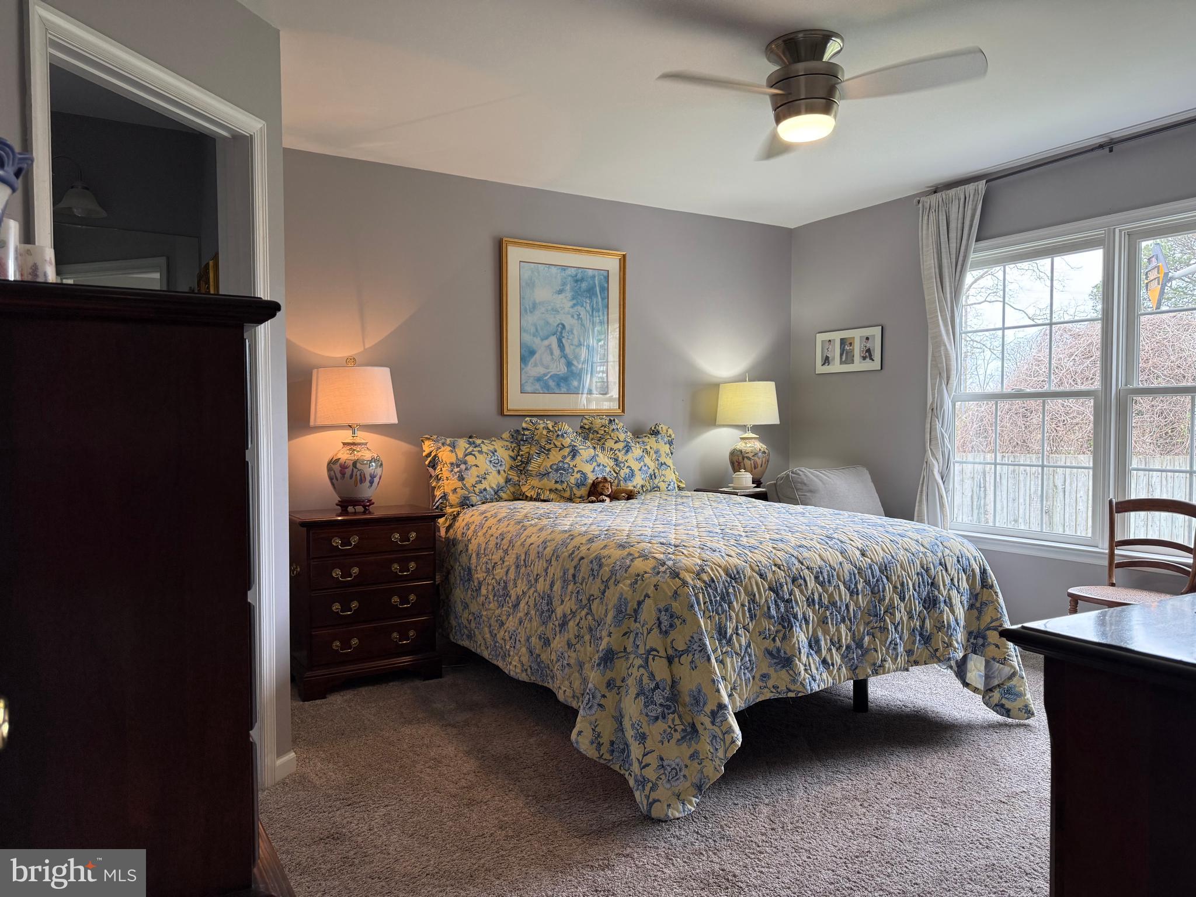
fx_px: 829
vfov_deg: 56.8
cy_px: 448
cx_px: 598
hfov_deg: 71.6
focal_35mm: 24
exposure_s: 1/120
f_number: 1.78
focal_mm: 6.76
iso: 160
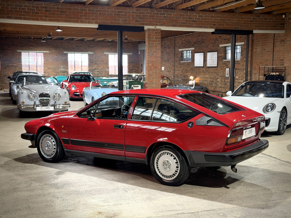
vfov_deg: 30.3
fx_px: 404
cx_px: 146
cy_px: 109
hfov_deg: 39.7
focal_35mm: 48
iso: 250
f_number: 1.78
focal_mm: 6.76
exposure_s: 1/33
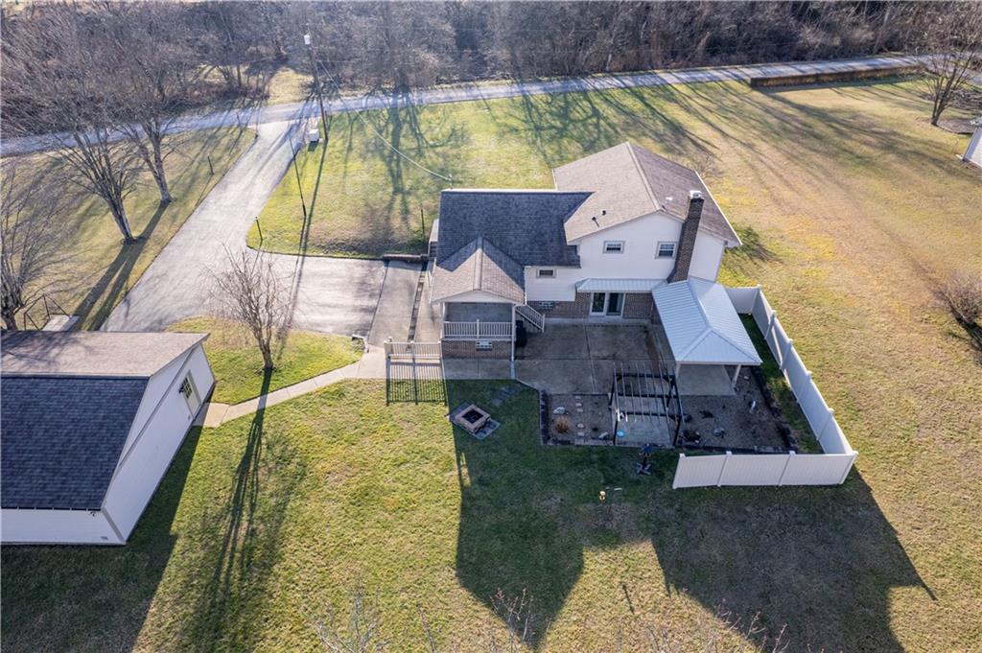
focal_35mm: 22
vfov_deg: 57.1
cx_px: 491
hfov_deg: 78.6
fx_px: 600
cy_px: 326
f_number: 2.8
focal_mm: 8.38
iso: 100
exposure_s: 1/500
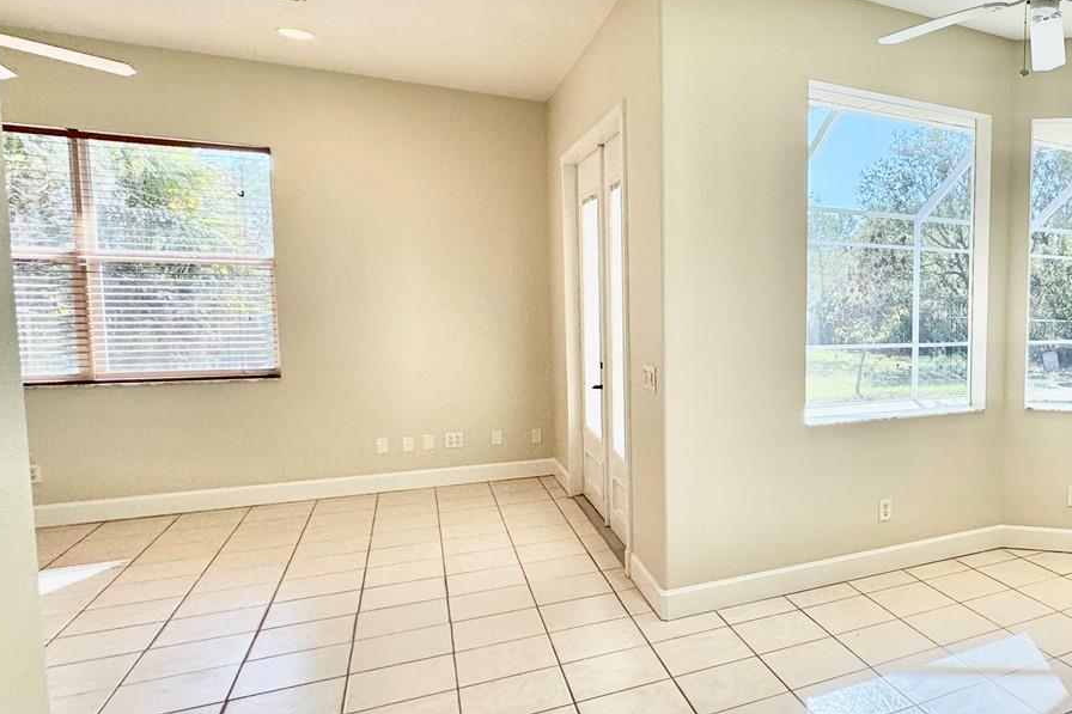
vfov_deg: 49.5
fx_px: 774
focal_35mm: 26
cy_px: 361
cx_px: 948
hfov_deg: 59.9
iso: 40
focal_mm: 2.22
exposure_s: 1/215
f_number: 2.2
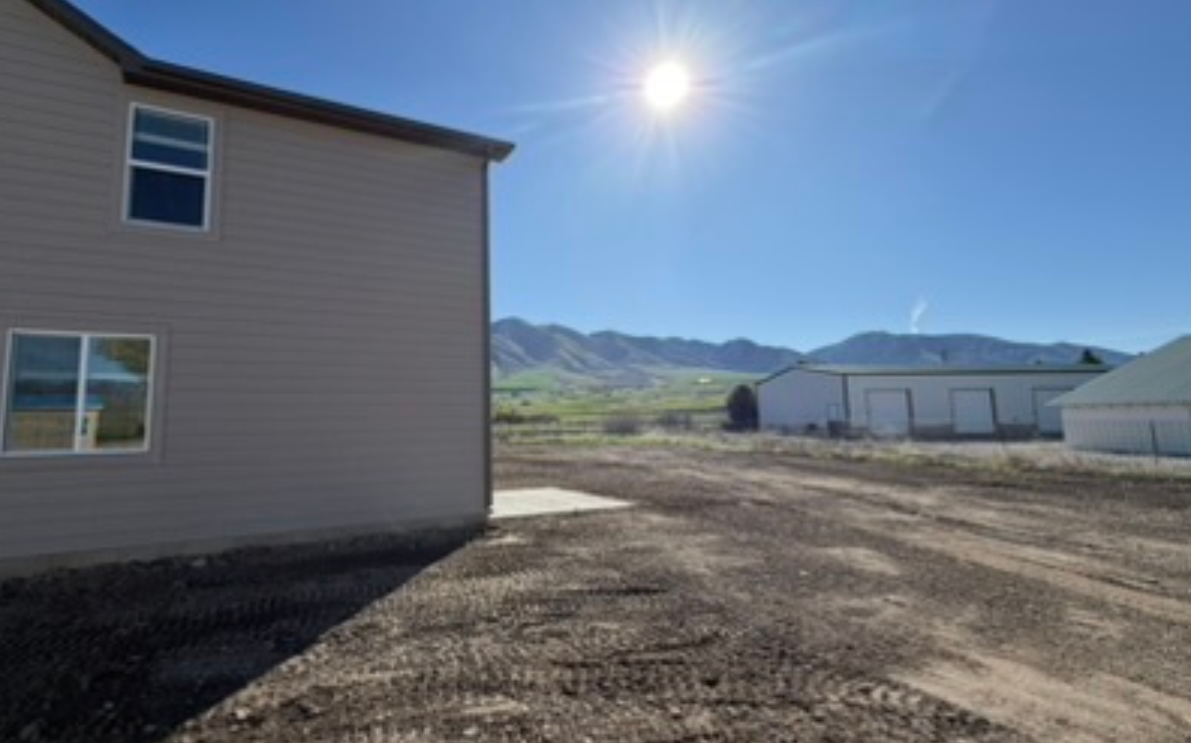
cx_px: 511
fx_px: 584
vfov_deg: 64.9
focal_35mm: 18
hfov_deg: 90.5
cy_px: 349
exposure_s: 1/914
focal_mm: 2.22
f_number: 2.2
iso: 20
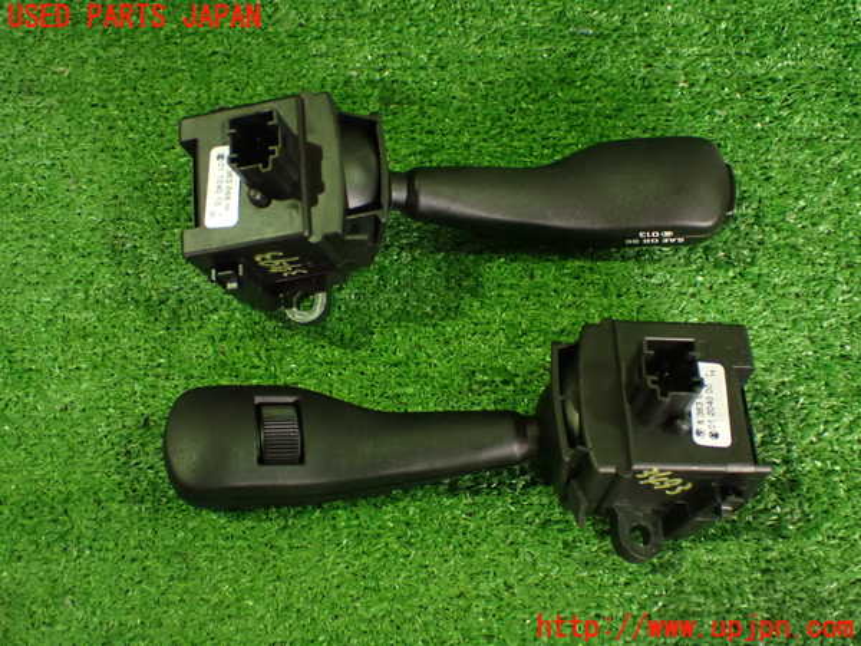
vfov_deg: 35.1
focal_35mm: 41
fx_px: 1020
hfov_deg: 45.8
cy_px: 323
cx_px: 430
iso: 1250
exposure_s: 1/40
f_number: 2.8
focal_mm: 7.31
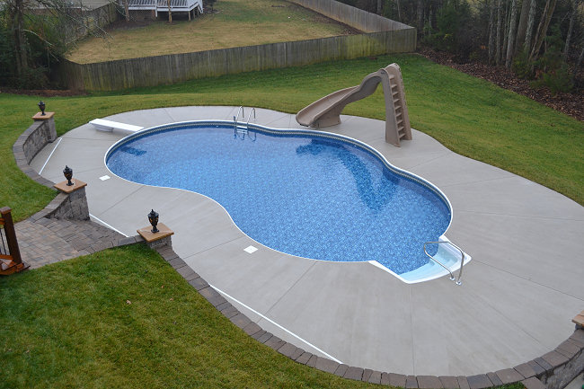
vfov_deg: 36.9
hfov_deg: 53.1
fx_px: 584
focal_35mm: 36
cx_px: 292
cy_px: 194
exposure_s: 1/125
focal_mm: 24
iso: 250
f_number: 5.6
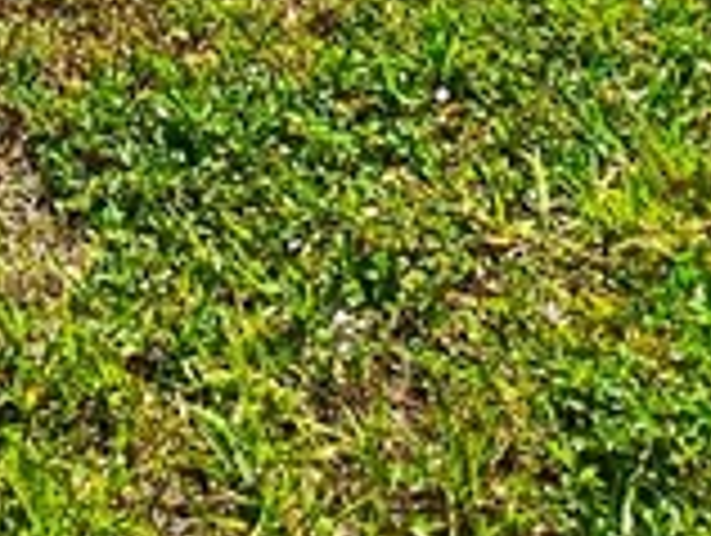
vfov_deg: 12.3
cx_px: -18
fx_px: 1728
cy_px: -892
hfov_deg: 22.3
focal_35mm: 84
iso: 50
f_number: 2.2
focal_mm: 2.2
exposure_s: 1/5000
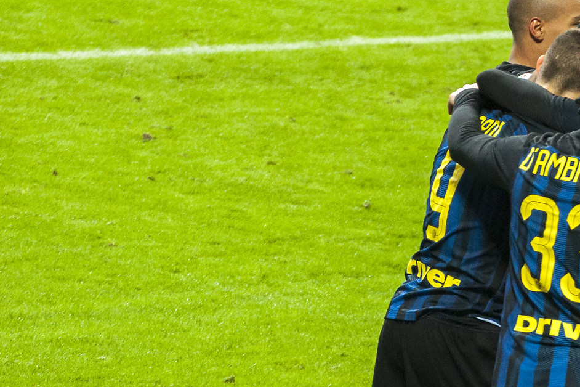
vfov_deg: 2.1
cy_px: 327
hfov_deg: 3.2
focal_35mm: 649
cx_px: 680
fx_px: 10455
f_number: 5
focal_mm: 170
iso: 2000
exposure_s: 1/250
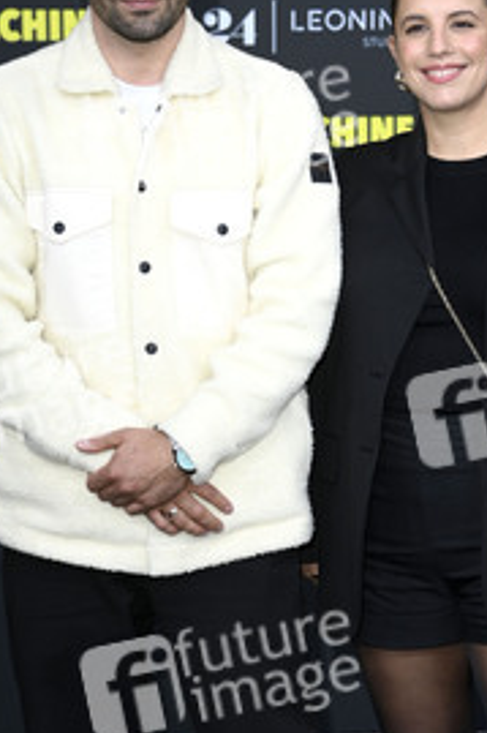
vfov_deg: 15.0
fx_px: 2783
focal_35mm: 137
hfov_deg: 10.0
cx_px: 299
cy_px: 267
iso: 800
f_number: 5.6
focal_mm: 92
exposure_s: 1/250
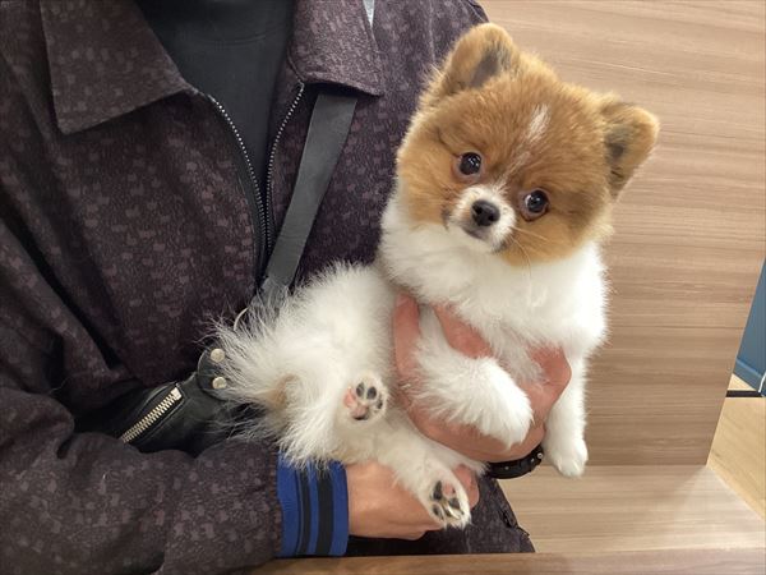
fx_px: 686
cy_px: 288
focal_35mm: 31
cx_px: 383
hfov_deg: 58.4
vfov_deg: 45.4
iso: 160
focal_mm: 3.3
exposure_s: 1/60
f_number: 2.4
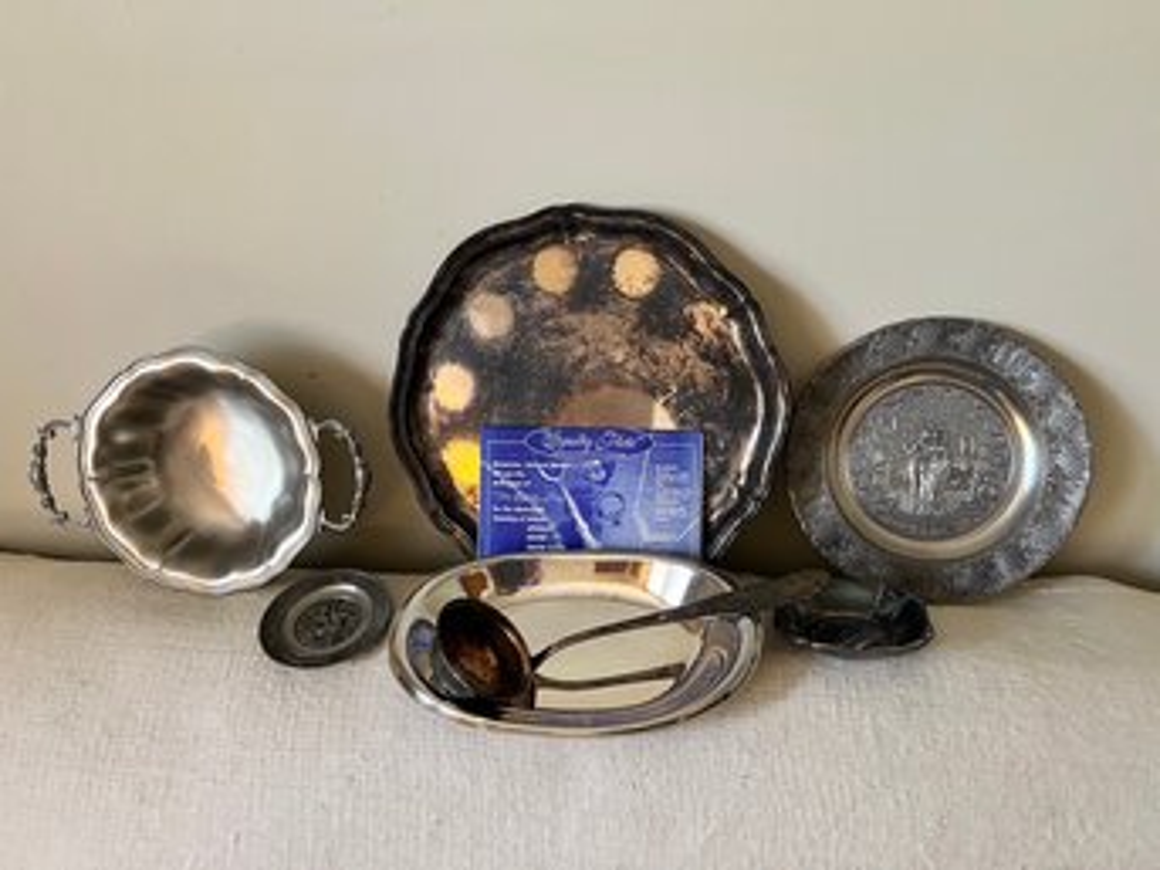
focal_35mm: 26
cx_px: 580
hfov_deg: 67.3
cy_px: 435
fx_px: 871
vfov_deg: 53.0
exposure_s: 1/60
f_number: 1.5
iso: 320
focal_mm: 5.7
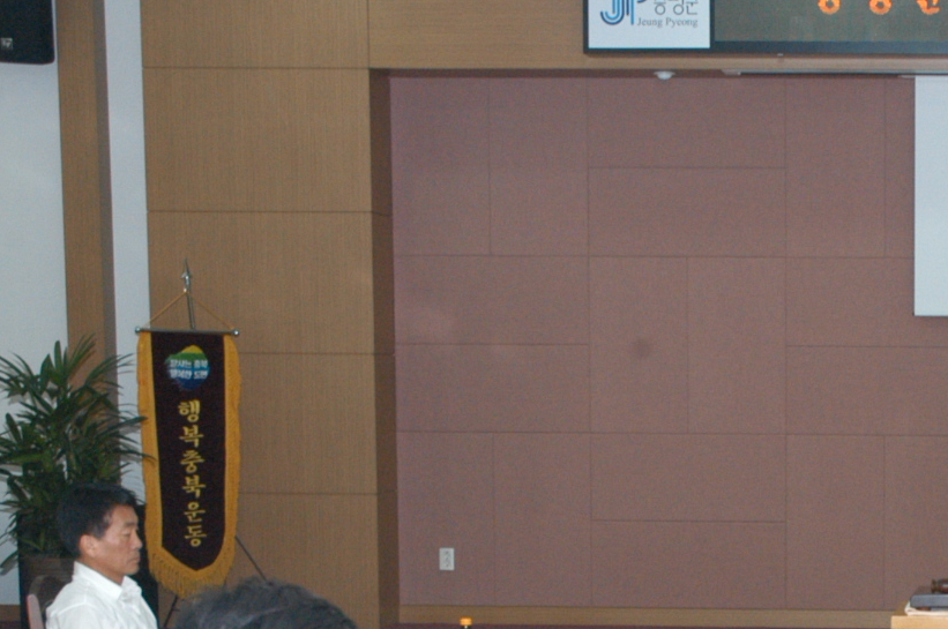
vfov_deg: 13.0
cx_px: 1005
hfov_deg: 19.3
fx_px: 2692
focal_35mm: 102
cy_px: 741
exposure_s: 1/60
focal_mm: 25
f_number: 7.1
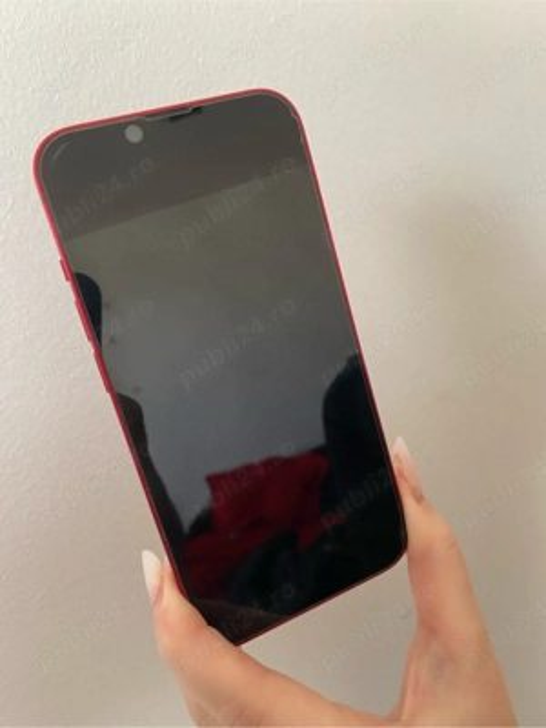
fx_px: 547
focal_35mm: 26
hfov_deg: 53.1
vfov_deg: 67.3
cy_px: 364
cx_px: 273
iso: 160
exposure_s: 1/60
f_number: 1.8
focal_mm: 4.25
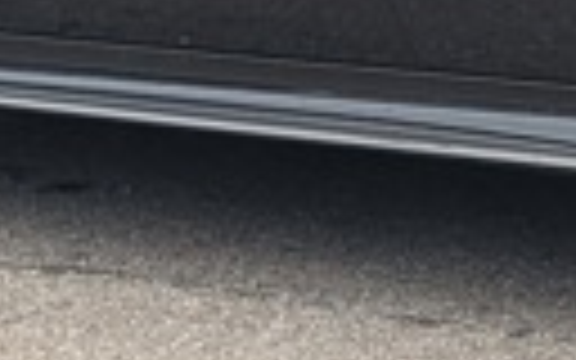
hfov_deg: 6.4
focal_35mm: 324
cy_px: -490
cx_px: 918
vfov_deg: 4.0
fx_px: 5086
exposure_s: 1/172
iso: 21
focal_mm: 6.9
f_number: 1.68
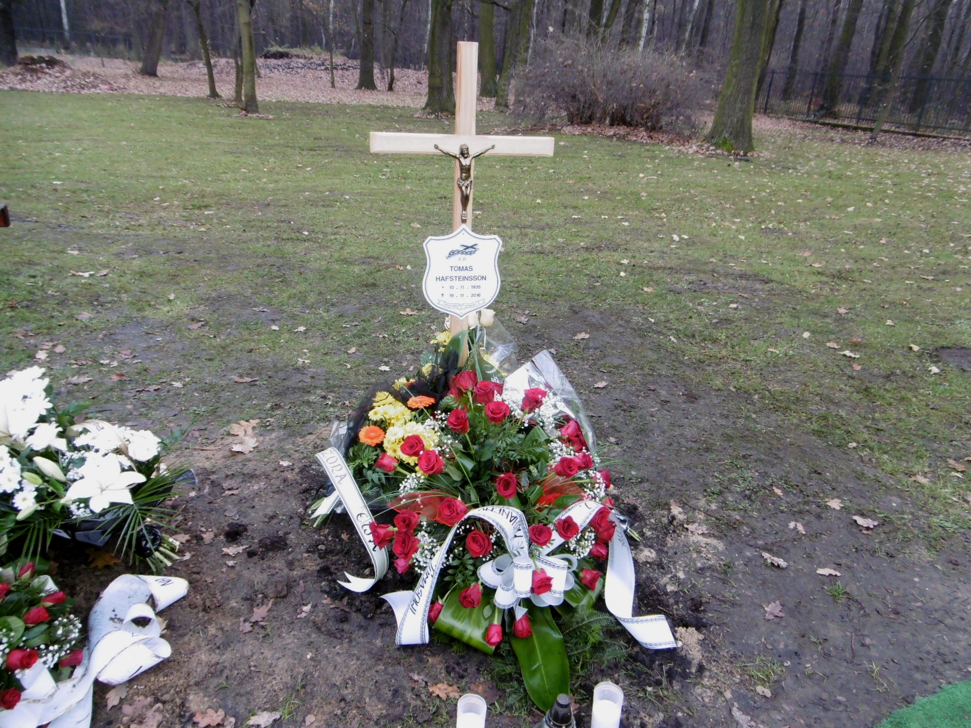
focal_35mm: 24
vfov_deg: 56.8
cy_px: 364
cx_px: 486
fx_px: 673
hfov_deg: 71.6
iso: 200
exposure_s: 1/60
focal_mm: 4.3
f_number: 3.1
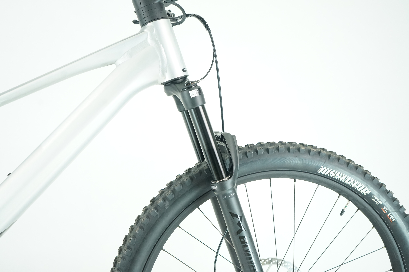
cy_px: 136
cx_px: 204
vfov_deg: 41.1
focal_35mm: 32
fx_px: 364
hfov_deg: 58.7
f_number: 5
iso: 3200
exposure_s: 1/200
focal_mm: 32
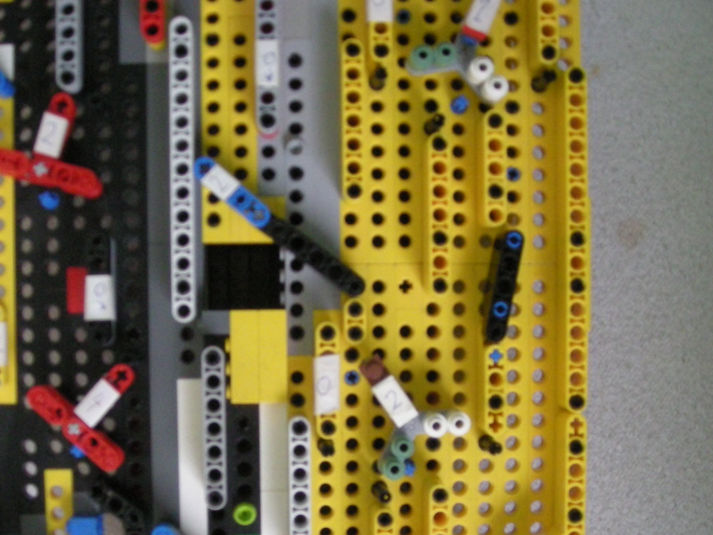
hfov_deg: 36.0
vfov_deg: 27.3
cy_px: 364
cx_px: 279
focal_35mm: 53
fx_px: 1092
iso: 400
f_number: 2.8
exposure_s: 1/38.6
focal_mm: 5.7
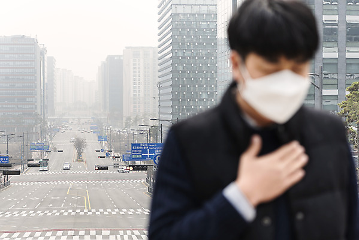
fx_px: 698
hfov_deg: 28.8
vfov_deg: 19.5
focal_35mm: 70
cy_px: 120
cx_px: 180
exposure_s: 1/640
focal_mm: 70
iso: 160
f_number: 4
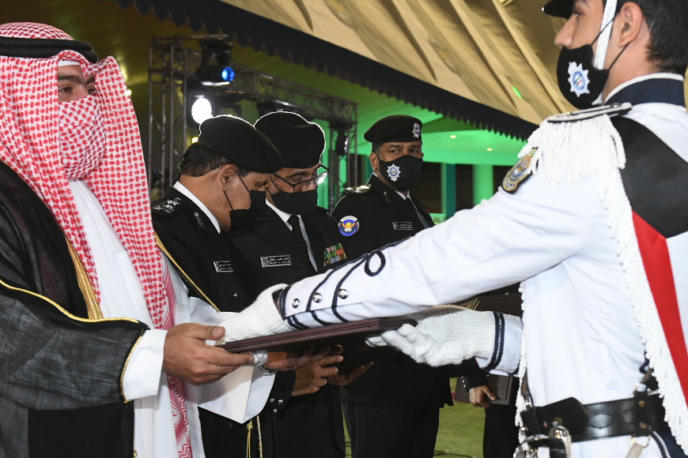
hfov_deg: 30.0
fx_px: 1280
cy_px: 306
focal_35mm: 67
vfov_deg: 20.2
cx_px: 429
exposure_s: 1/250
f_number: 4.5
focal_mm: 36
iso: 3200
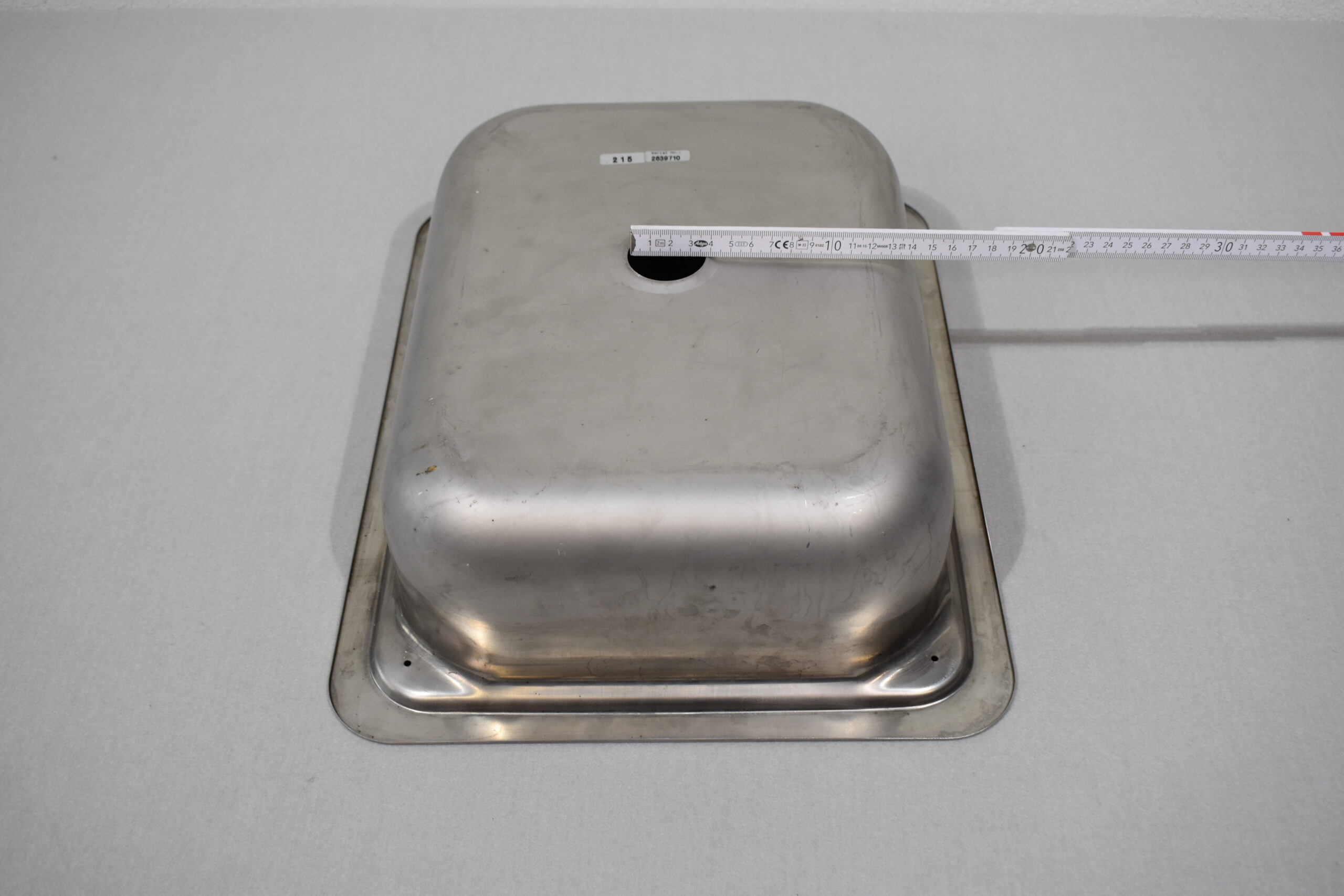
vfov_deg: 36.9
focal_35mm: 36
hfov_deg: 53.1
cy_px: 448
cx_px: 672
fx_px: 1344
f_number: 5.6
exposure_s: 1/125
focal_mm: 24
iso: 400
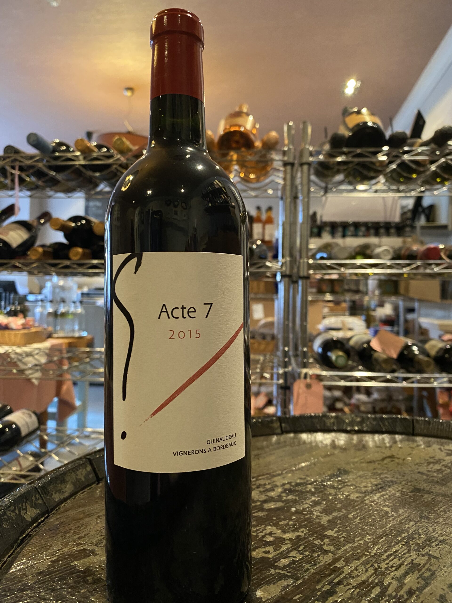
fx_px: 453
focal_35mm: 26
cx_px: 226
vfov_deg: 67.3
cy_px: 302
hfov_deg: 53.1
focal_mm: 4.25
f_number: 1.8
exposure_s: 1/25
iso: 500
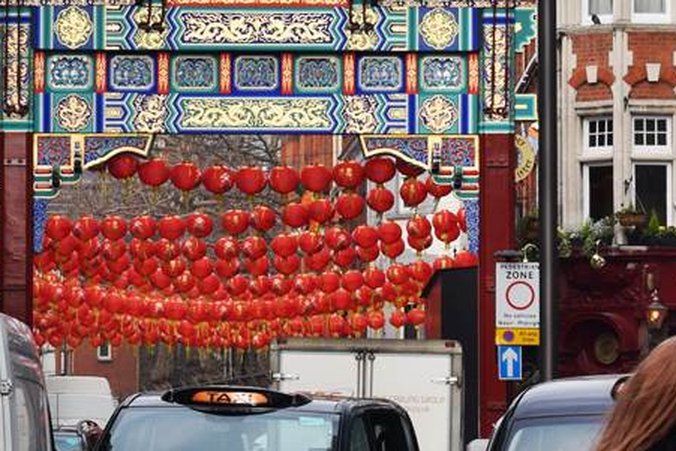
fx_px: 5499
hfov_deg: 7.0
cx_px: 229
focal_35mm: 293
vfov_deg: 4.7
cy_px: 103
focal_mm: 55
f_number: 8
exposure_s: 1/250
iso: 360
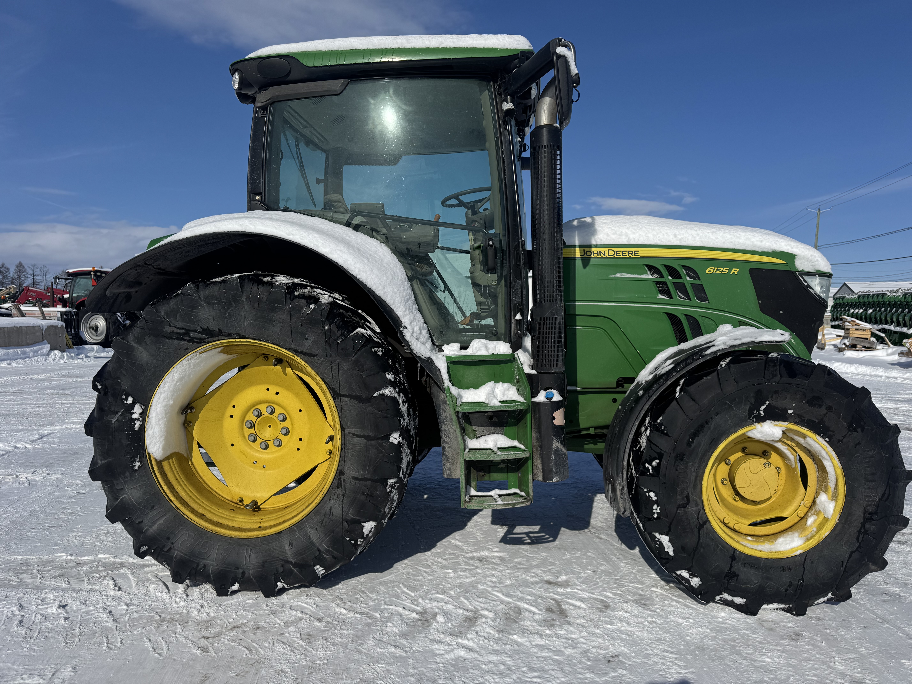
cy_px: 342
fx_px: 632
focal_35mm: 24
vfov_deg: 56.8
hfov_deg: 71.6
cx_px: 456
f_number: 1.78
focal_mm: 6.76
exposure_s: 1/12346
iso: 80
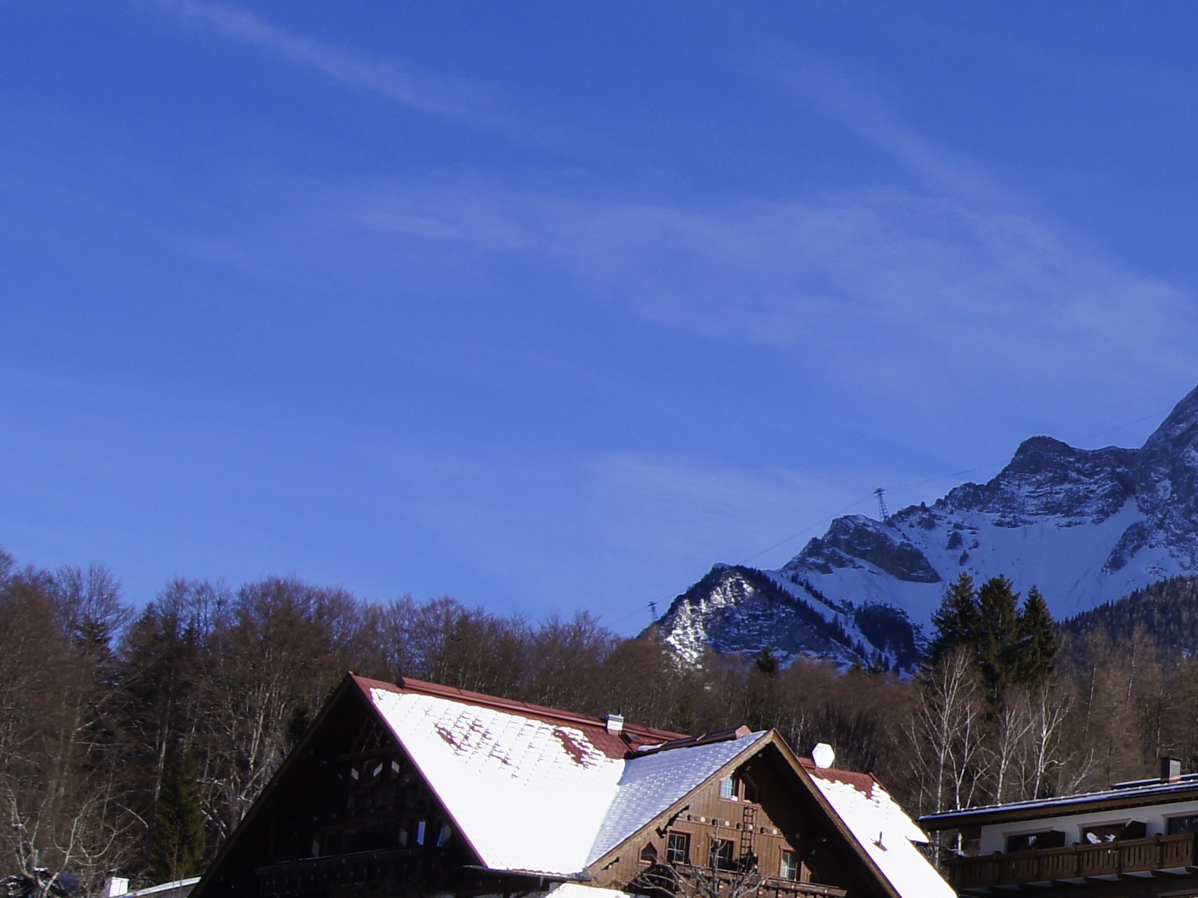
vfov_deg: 19.4
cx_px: 1583
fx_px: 2630
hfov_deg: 22.7
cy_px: 498
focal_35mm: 76
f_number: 11
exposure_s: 1/200
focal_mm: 18
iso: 100
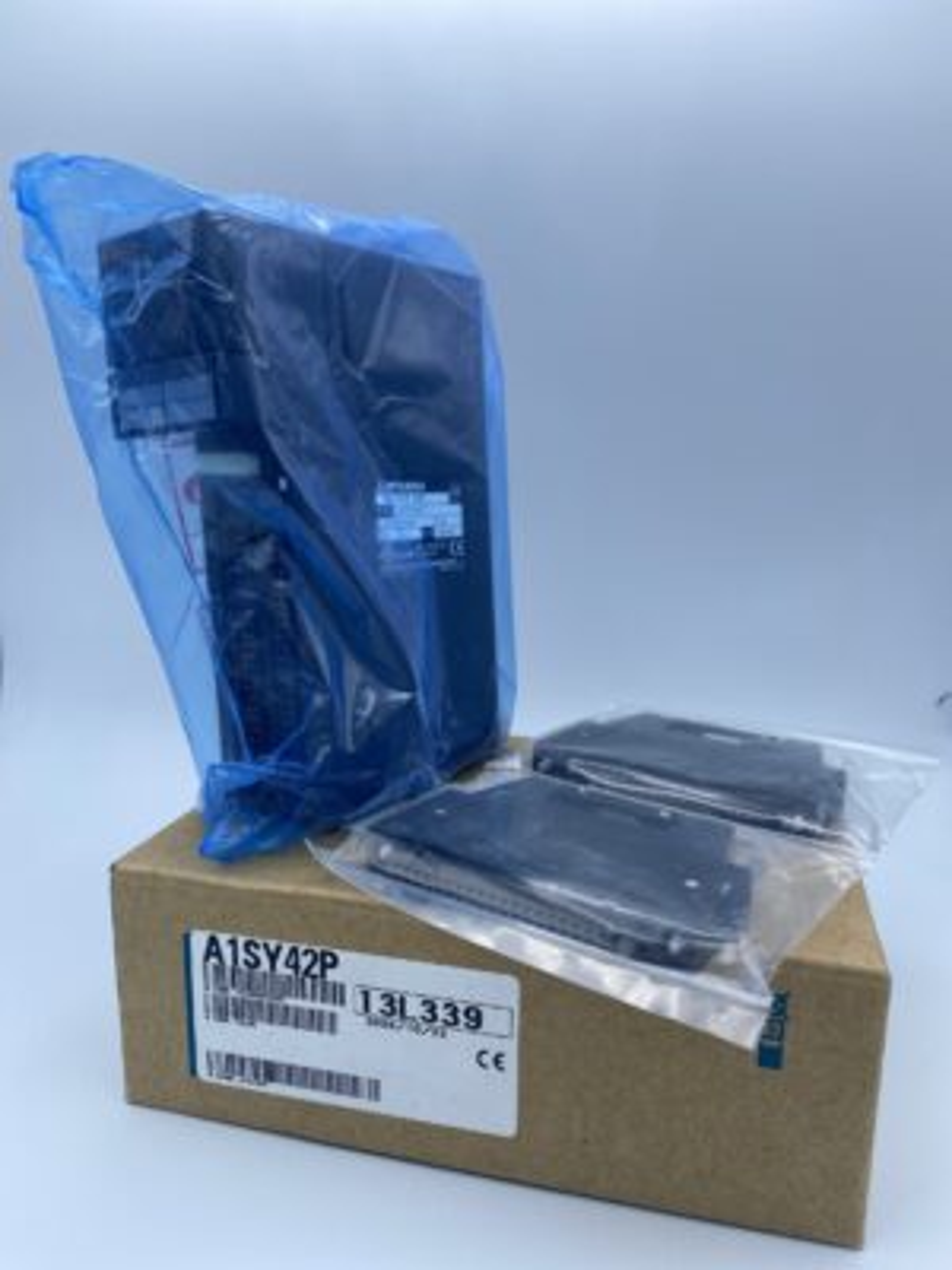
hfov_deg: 53.1
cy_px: 635
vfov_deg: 67.3
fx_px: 953
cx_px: 476
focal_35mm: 26
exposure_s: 1/949
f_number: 1.8
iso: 32
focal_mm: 4.25
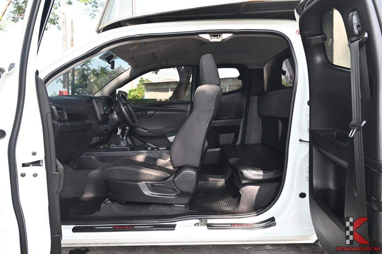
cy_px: 127
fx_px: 308
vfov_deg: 44.9
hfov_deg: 63.7
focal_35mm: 29
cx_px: 191
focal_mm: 29
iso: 200
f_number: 6.3
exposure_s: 1/50
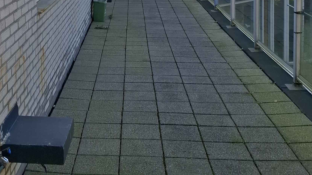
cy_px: -10
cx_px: 100
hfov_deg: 33.5
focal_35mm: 62
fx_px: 513
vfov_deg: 18.8
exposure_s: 1/1563
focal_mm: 5.54
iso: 50
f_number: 1.8
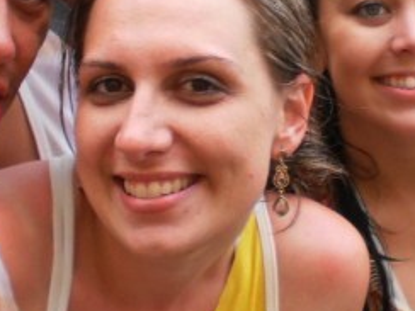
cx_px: 165
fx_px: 1415
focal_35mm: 118
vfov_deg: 12.3
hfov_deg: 16.7
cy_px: -53
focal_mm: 6.3
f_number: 3.1
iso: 100
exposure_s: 1/100
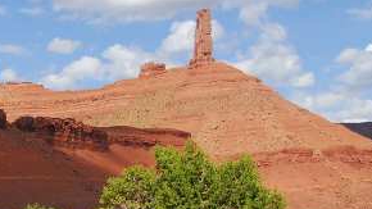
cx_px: 18
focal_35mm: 102
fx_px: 1008
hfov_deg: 20.4
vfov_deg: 11.7
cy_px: 235
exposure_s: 1/640
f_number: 13
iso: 800
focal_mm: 29
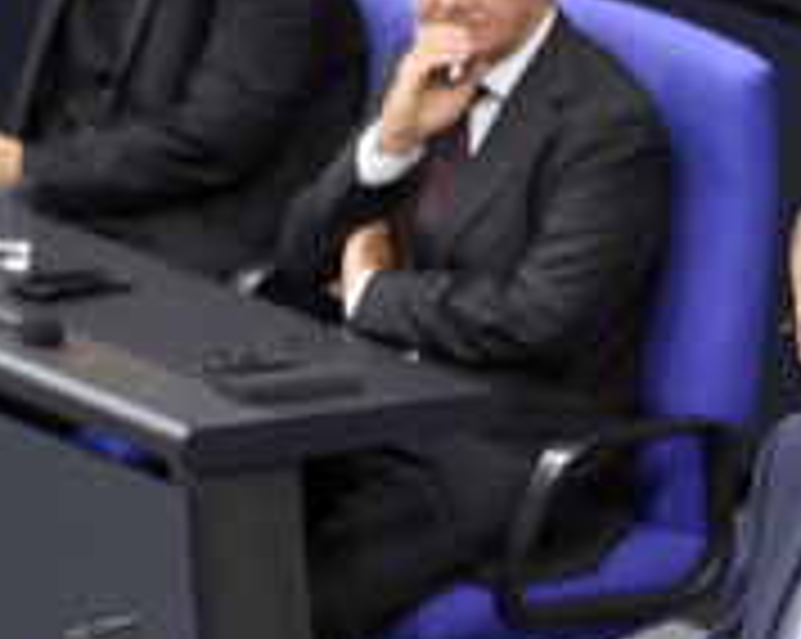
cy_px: 369
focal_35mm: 619
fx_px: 14658
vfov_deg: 2.5
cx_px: 749
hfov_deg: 3.1
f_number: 5.6
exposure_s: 1/400
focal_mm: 260
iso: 10000
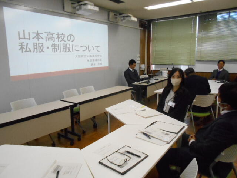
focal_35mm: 26
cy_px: 89
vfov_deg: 53.1
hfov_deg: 67.3
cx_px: 118
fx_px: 178
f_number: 3.2
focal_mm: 4.6
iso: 800
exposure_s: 1/200
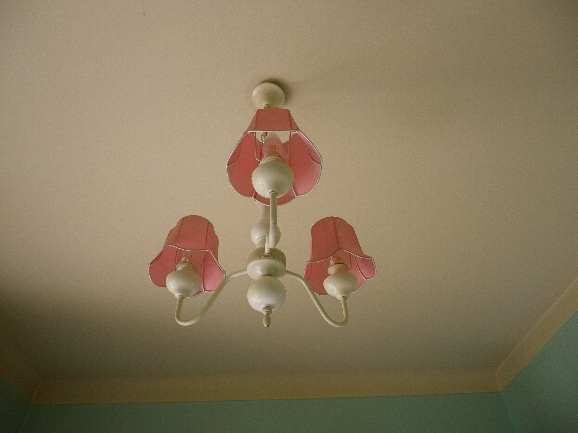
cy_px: 216
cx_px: 289
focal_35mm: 28
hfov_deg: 63.4
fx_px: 468
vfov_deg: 49.7
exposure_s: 1/60
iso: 80
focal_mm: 4.9
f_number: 2.6
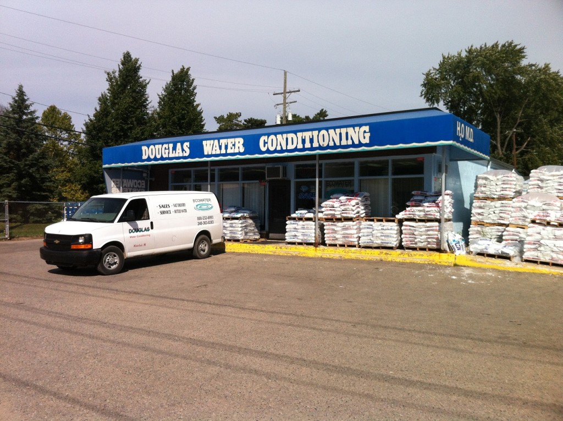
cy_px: 210
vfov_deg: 40.6
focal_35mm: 35
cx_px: 282
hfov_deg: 52.7
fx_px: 568
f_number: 2.8
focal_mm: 3.85
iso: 80
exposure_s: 1/2742
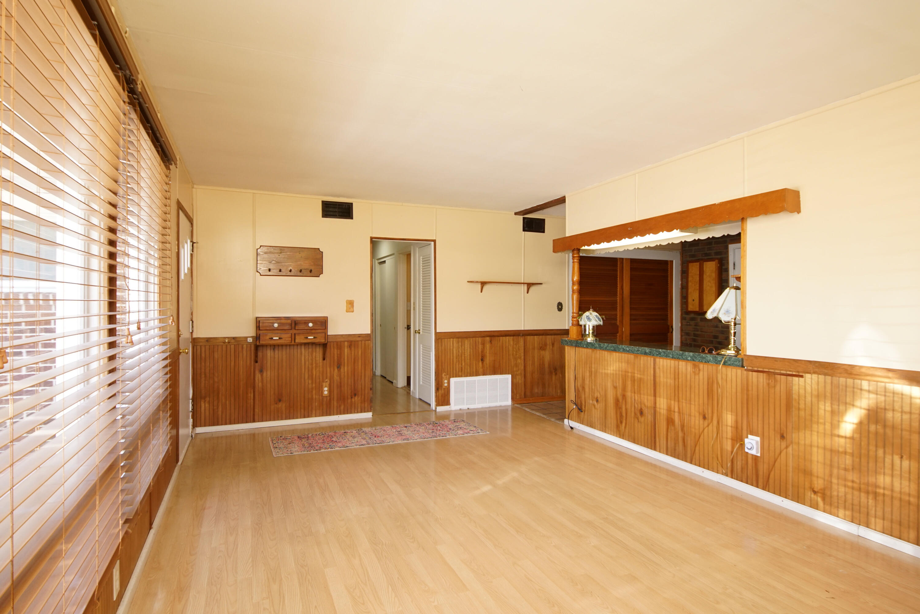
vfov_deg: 67.4
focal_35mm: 18
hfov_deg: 90.0
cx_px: 460
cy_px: 307
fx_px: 460
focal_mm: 12
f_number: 4.5
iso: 500
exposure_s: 1/60
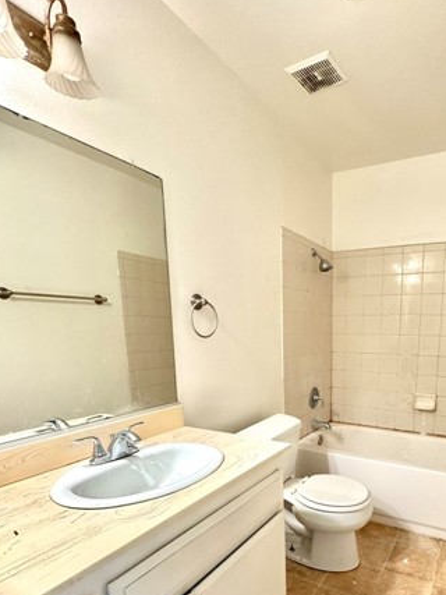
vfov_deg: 76.7
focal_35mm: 21
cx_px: 318
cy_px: 393
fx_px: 361
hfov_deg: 60.9
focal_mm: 2.22
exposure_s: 1/60
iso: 400
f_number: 2.2
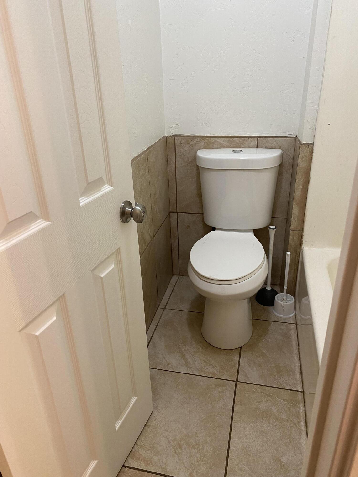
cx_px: 179
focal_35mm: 26
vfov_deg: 67.3
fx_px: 359
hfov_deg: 53.1
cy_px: 238
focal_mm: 4.25
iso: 200
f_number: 1.8
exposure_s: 1/60
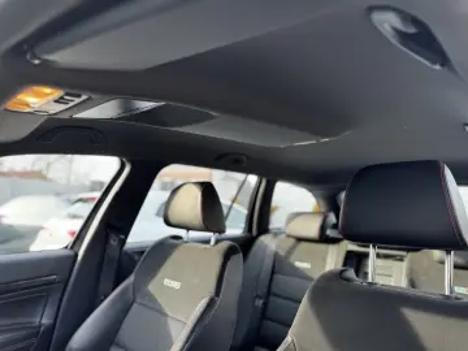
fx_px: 324
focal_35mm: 24
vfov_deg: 56.8
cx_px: 234
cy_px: 176
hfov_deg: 71.6
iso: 80
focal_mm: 6.76
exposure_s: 1/170
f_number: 1.78
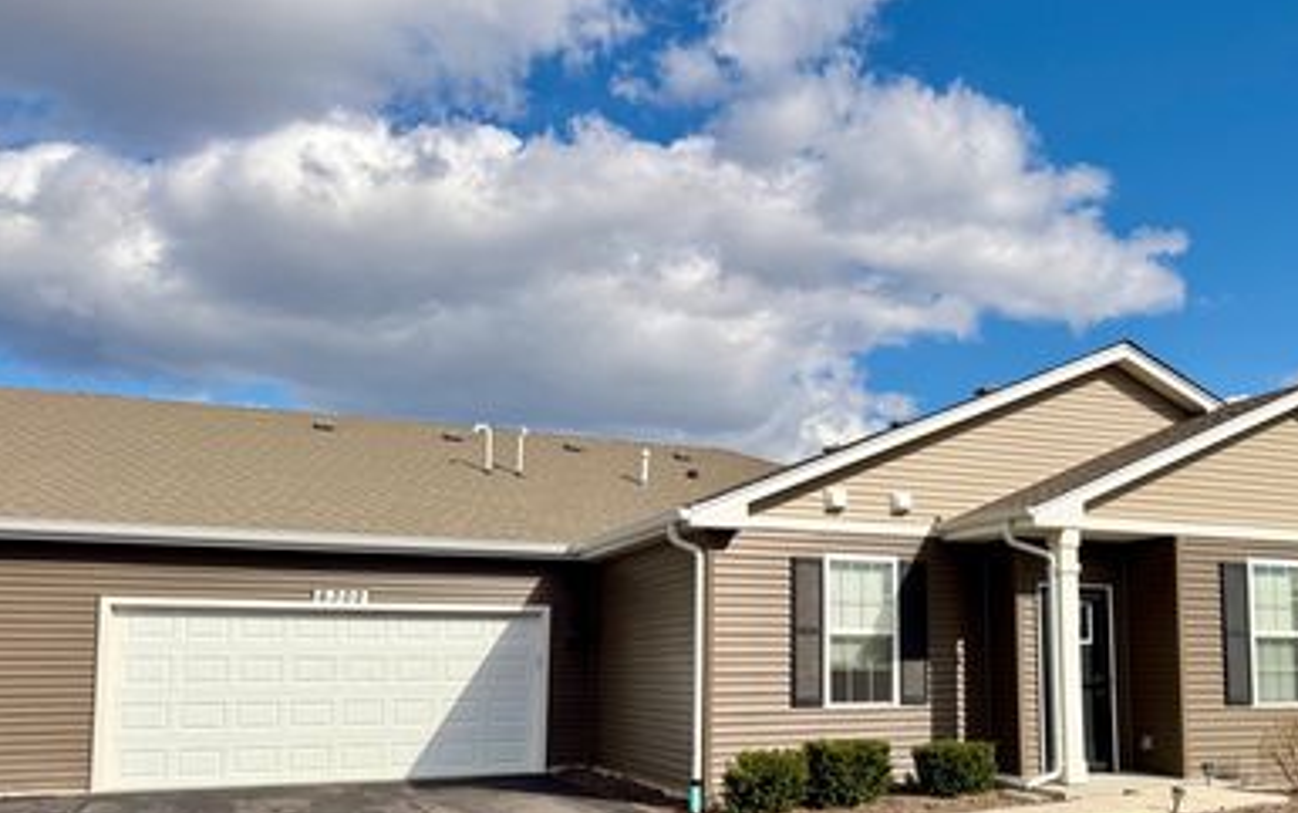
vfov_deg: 37.9
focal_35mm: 33
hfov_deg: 57.2
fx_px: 1168
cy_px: 548
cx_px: 829
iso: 100
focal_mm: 6.76
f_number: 1.78
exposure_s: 1/5319
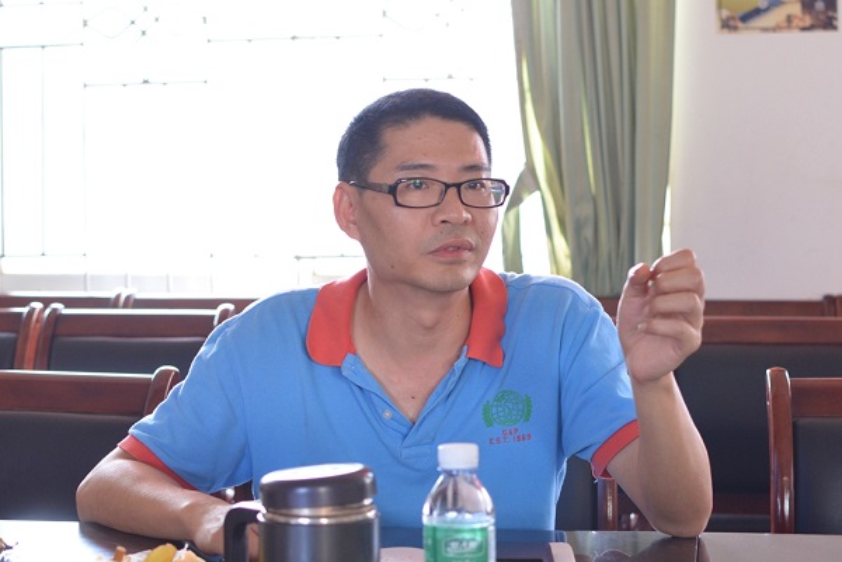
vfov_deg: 25.8
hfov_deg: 37.9
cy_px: 281
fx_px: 1228
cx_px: 421
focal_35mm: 52
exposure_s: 1/80
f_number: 3.5
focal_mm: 35
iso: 640
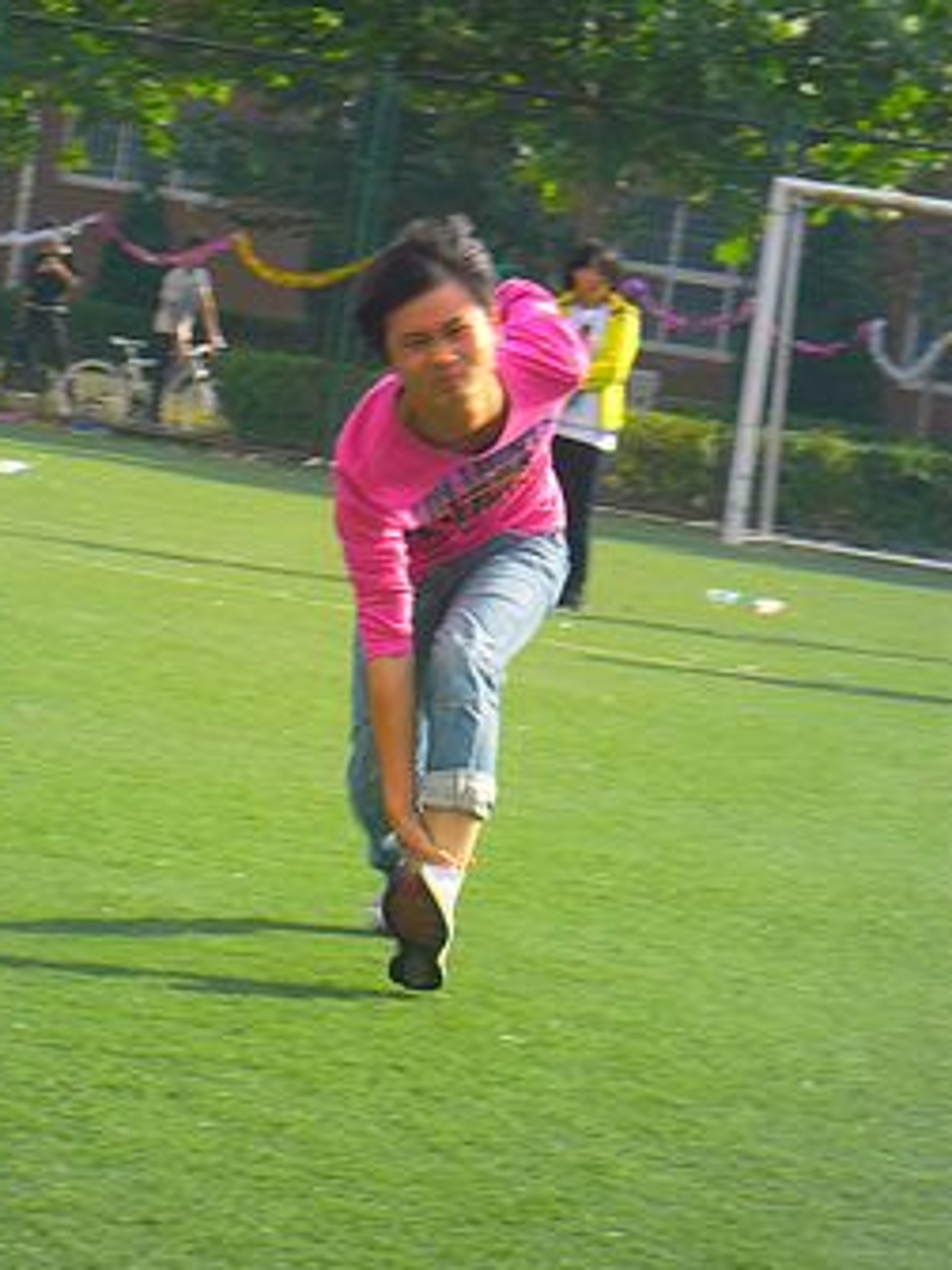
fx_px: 6197
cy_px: 612
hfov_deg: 8.8
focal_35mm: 169
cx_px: 365
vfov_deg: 11.7
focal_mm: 24.5
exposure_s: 1/117
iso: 80
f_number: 5.9
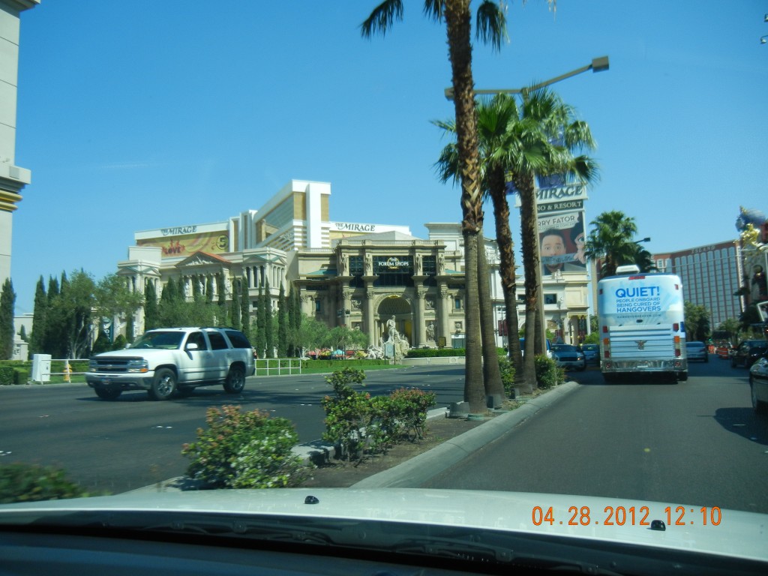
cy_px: 288
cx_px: 384
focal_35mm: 30
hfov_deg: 60.0
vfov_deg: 46.8
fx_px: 666
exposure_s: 1/303
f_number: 7
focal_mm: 5.4
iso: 160
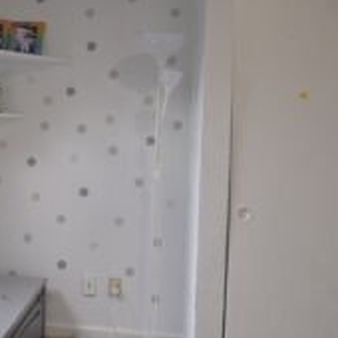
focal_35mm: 48
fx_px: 530
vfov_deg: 35.4
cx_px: 40
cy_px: 162
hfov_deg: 33.6
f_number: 3.5
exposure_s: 1/320
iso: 400
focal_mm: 24
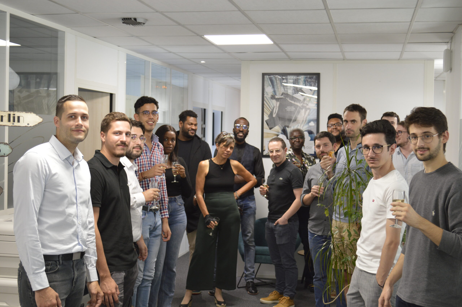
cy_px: 154
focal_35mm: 52
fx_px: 673
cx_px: 231
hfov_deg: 37.9
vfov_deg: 25.7
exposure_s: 1/15
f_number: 5
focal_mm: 35
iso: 560
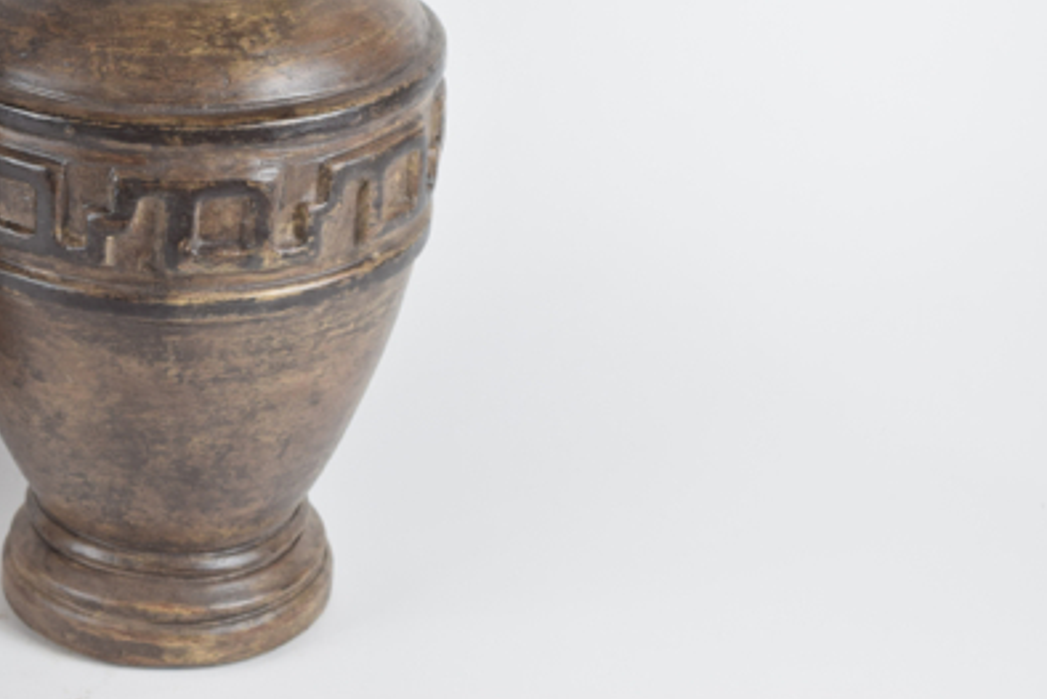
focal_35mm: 117
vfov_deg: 11.7
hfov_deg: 17.3
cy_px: 134
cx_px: 207
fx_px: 3404
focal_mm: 48
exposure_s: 1/125
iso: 400
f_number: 7.1
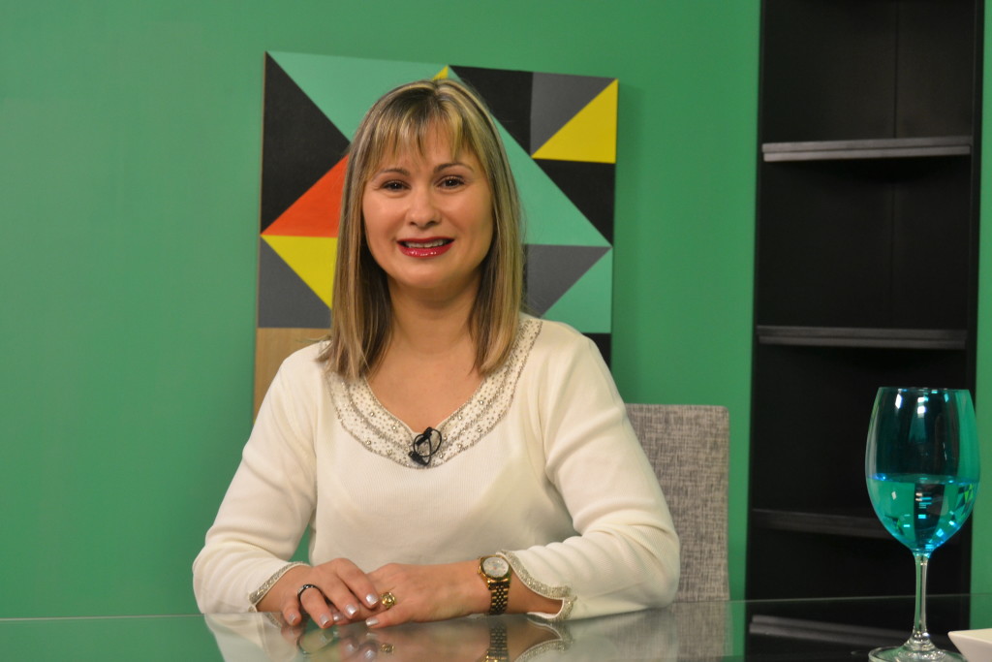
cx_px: 496
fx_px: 1571
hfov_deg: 35.0
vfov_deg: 23.8
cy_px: 331
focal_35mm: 57
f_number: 6.3
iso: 800
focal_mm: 38
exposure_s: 1/60
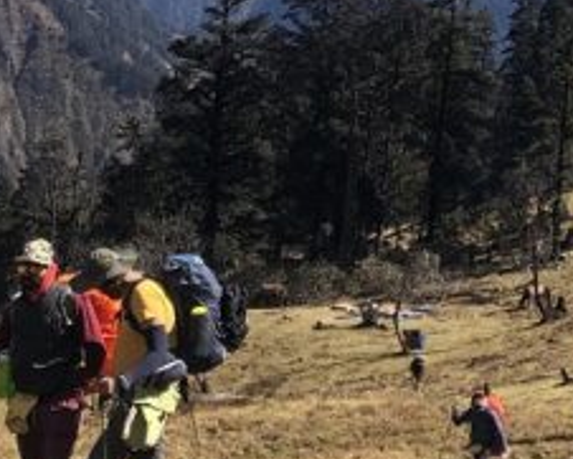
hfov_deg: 14.1
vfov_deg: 12.0
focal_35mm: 124
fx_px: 2104
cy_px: -193
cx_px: 958
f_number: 1.8
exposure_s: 1/1799
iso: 20
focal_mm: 3.99
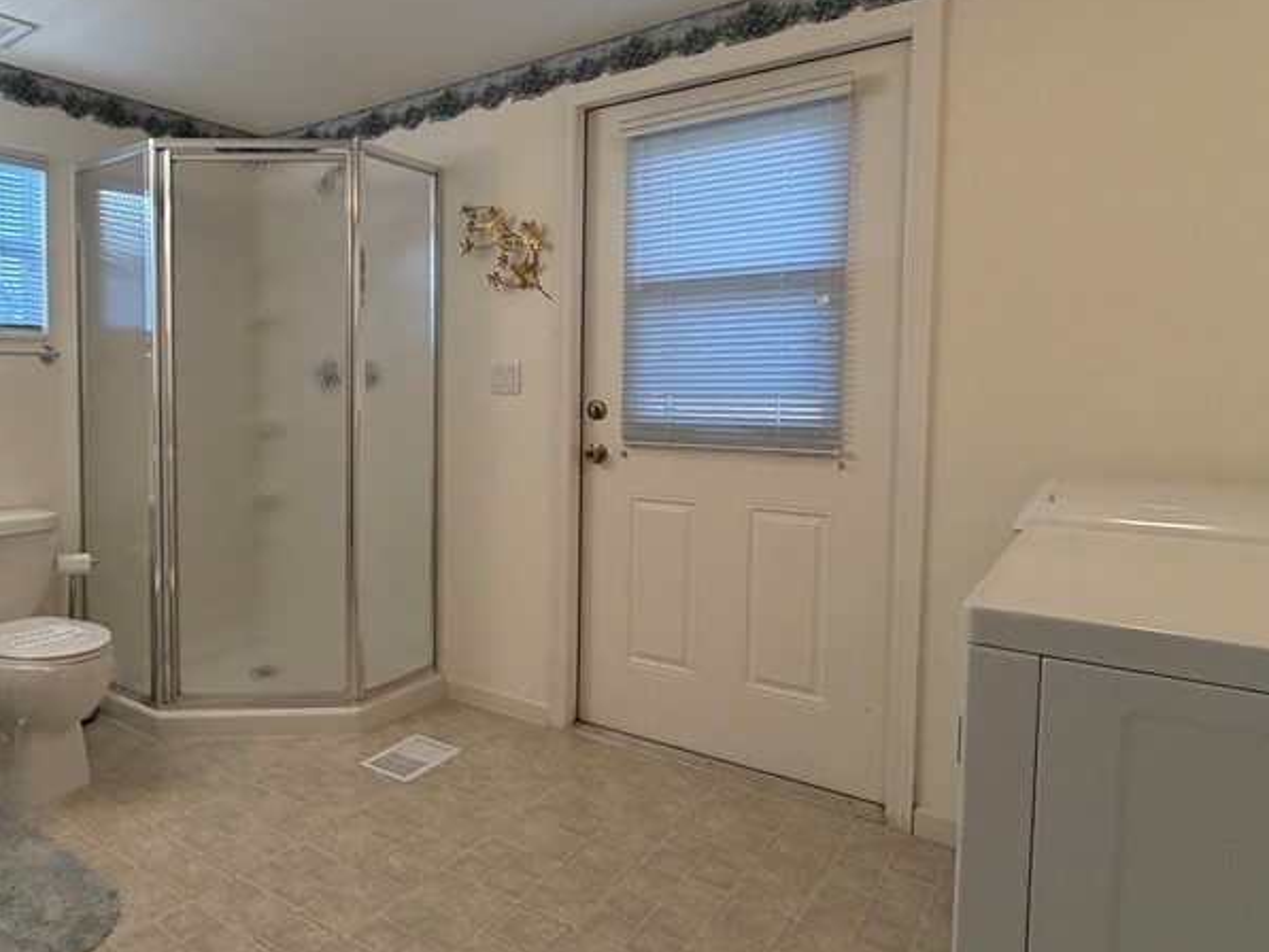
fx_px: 880
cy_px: 427
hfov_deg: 67.6
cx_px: 338
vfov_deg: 56.7
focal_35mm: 24
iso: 200
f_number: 2.2
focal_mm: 2.22
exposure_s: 1/60
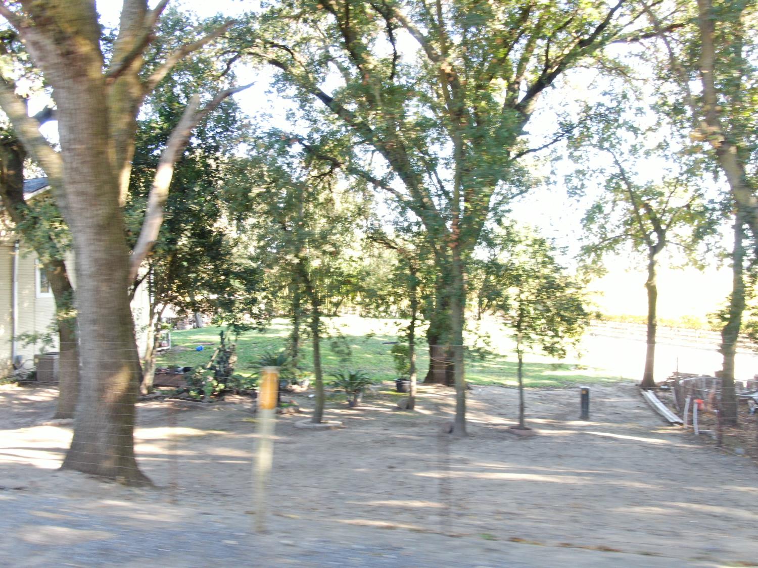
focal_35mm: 26
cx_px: 379
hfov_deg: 67.3
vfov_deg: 53.1
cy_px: 284
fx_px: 569
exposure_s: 1/30
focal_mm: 4.68
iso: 160
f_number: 2.9
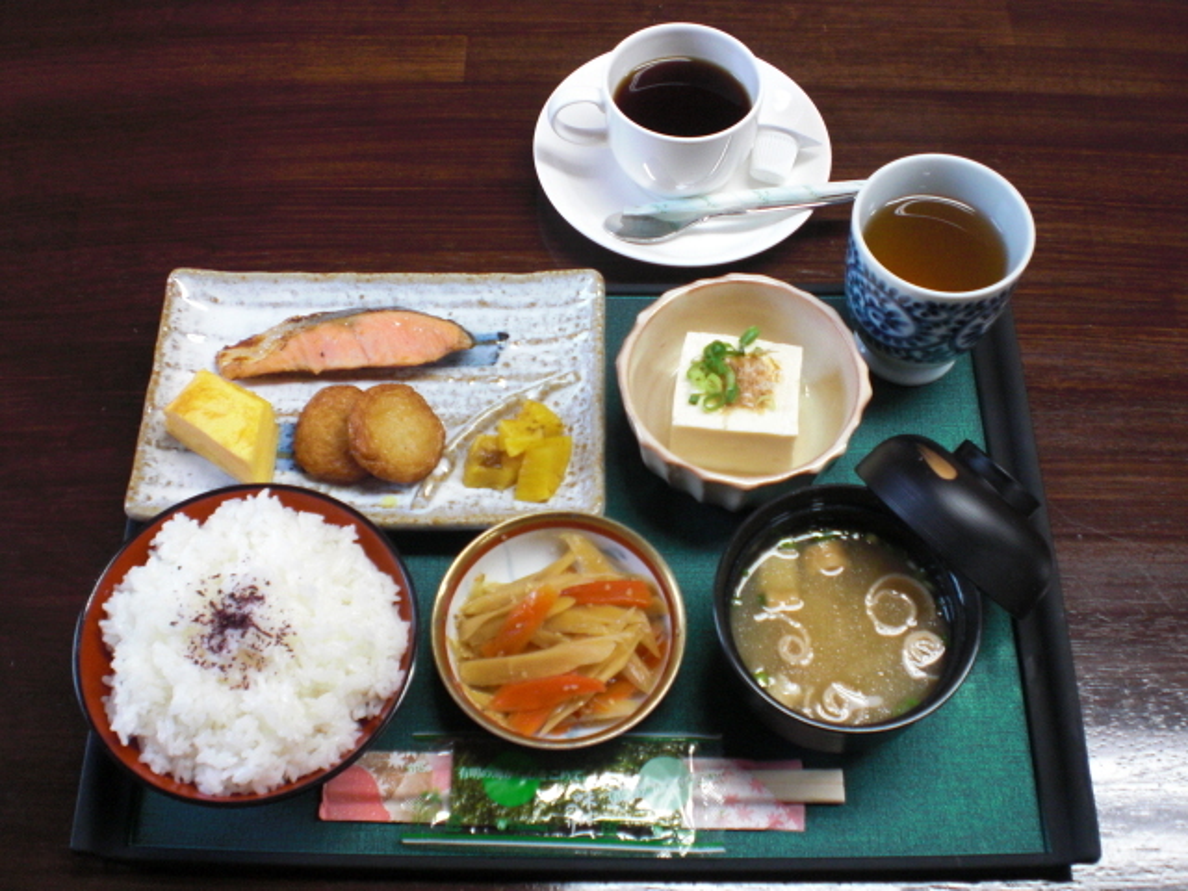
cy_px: 446
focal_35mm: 38
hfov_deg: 49.0
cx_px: 594
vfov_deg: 37.7
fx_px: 1304
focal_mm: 6.3
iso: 200
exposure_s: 1/80
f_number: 3.1
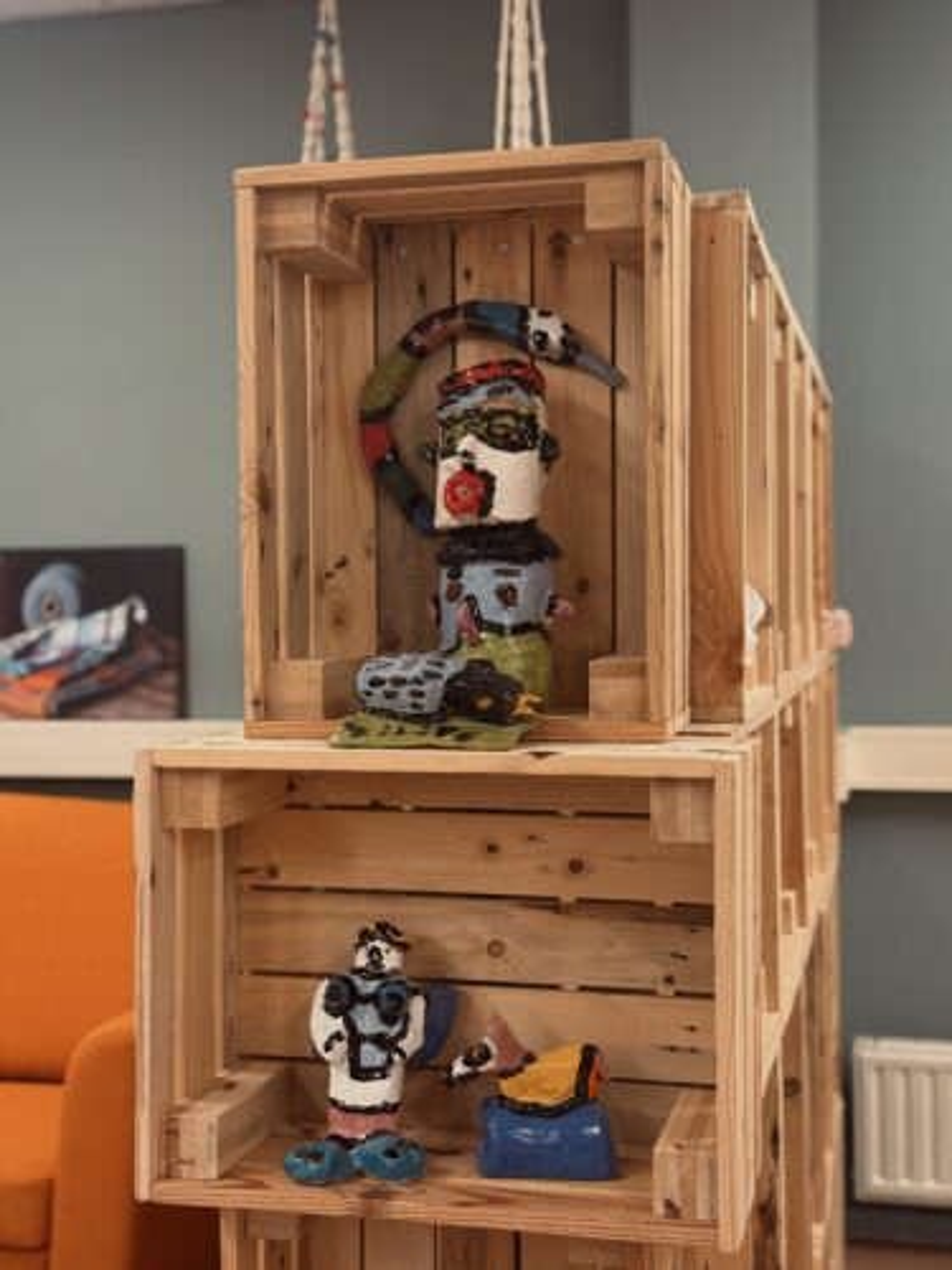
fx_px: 1760
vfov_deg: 39.7
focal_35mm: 48
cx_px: 476
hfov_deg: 30.3
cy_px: 635
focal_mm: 6.76
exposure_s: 1/50
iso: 125
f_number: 1.78
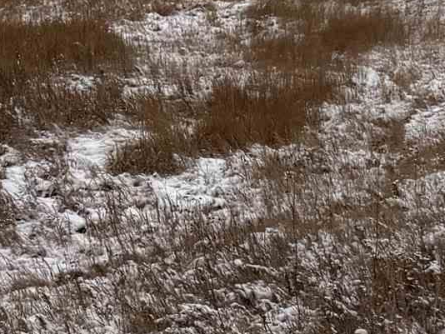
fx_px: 1775
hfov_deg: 11.1
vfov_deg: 10.7
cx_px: -735
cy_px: 259
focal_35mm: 138
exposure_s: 1/563
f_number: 1.78
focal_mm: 6.76
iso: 80
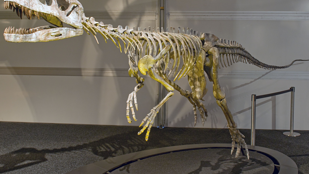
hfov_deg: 51.6
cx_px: 159
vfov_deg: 30.4
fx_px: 320
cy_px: 73
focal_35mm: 39
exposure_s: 4
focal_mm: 24
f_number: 11
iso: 200
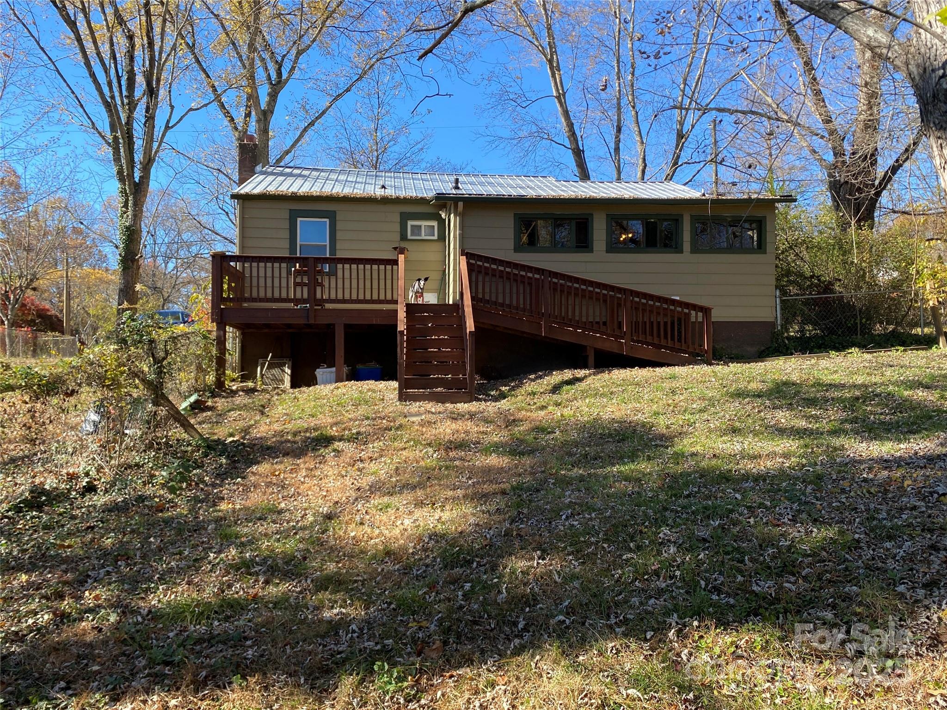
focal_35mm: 26
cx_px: 474
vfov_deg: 53.1
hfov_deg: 67.3
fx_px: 711
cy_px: 355
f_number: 1.8
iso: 32
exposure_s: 1/839
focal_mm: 4.25
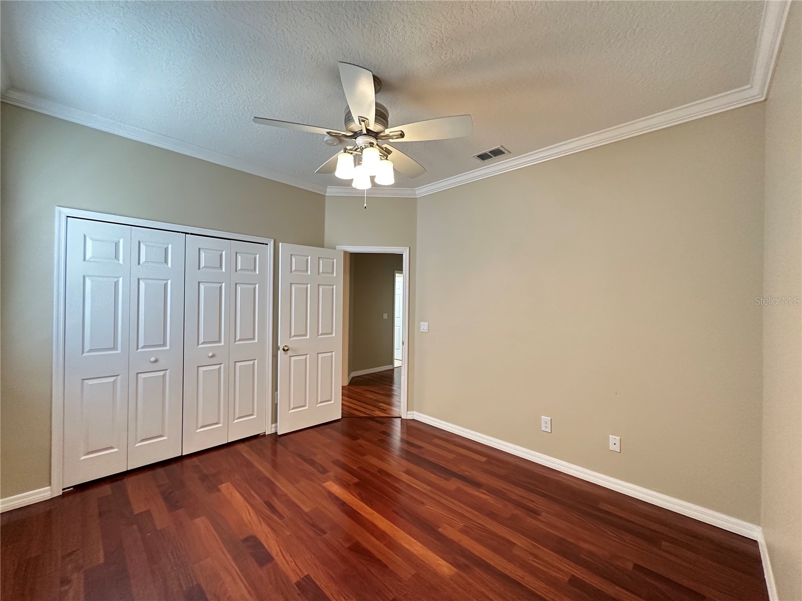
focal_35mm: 14
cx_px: 401
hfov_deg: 102.1
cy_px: 300
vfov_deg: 85.7
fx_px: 324
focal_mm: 2.22
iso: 400
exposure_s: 1/60
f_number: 2.2
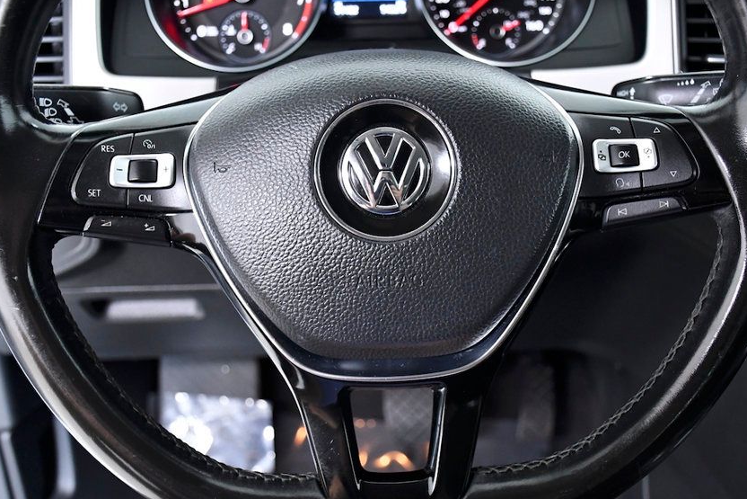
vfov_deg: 28.0
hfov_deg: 41.1
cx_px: 391
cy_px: 303
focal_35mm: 48
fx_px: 996
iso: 2500
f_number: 4.5
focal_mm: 26
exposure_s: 1/80
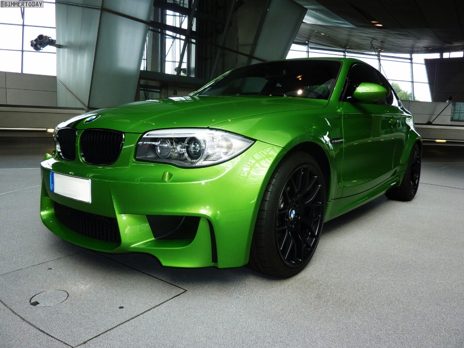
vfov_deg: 54.9
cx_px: 232
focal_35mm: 25
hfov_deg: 69.4
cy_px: 174
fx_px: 335
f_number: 3.3
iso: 100
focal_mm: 4.1
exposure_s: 1/60
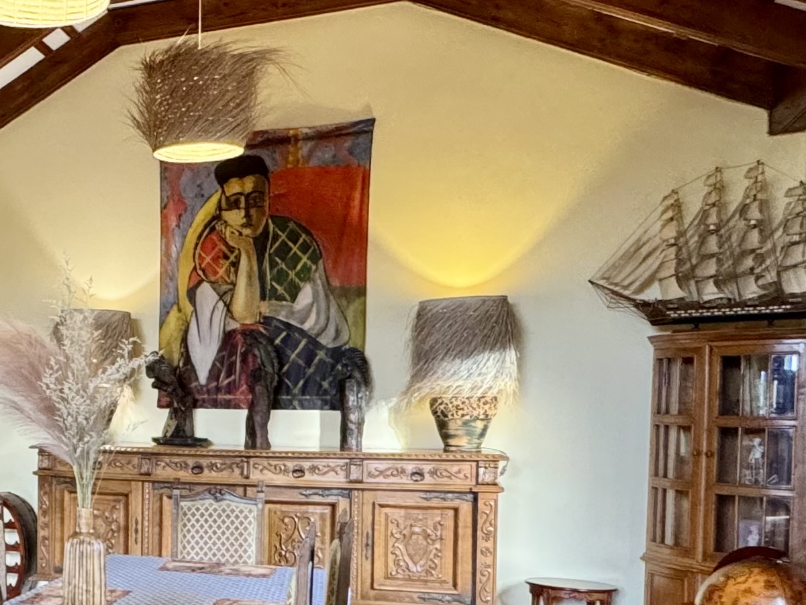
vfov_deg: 30.5
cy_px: 436
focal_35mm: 47
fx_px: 1094
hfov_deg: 34.3
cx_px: -103
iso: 400
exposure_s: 1/50
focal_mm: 2.22
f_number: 2.2
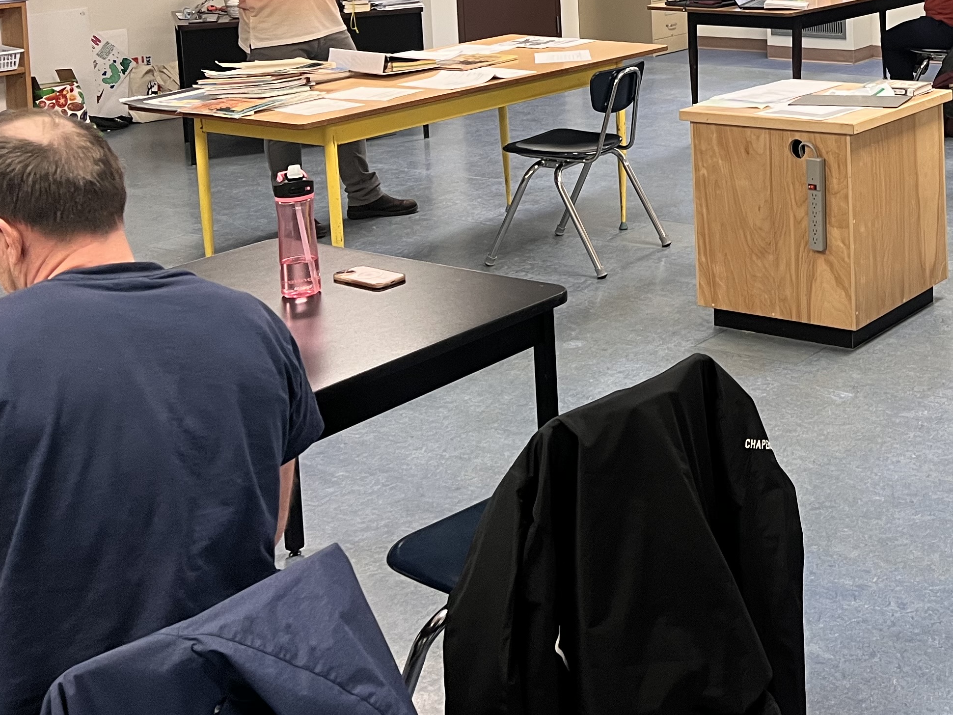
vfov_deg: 25.7
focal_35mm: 54
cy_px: 4
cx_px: 923
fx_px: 1487
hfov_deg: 33.0
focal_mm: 5.7
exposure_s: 1/60
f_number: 1.5
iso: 100
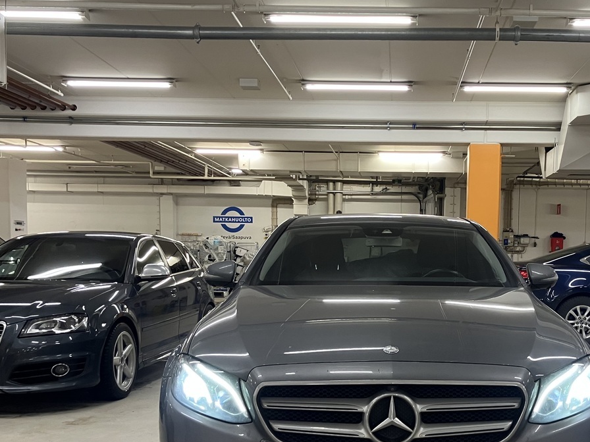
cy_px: 312
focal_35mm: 45
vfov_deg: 31.8
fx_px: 767
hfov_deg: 41.5
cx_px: 400
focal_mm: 3.99
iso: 80
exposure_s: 1/50
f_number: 1.8
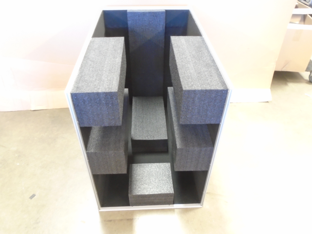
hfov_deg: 67.3
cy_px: 117
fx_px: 234
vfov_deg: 53.1
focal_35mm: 26
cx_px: 156
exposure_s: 1/4
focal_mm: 4.6
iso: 400
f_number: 3.2
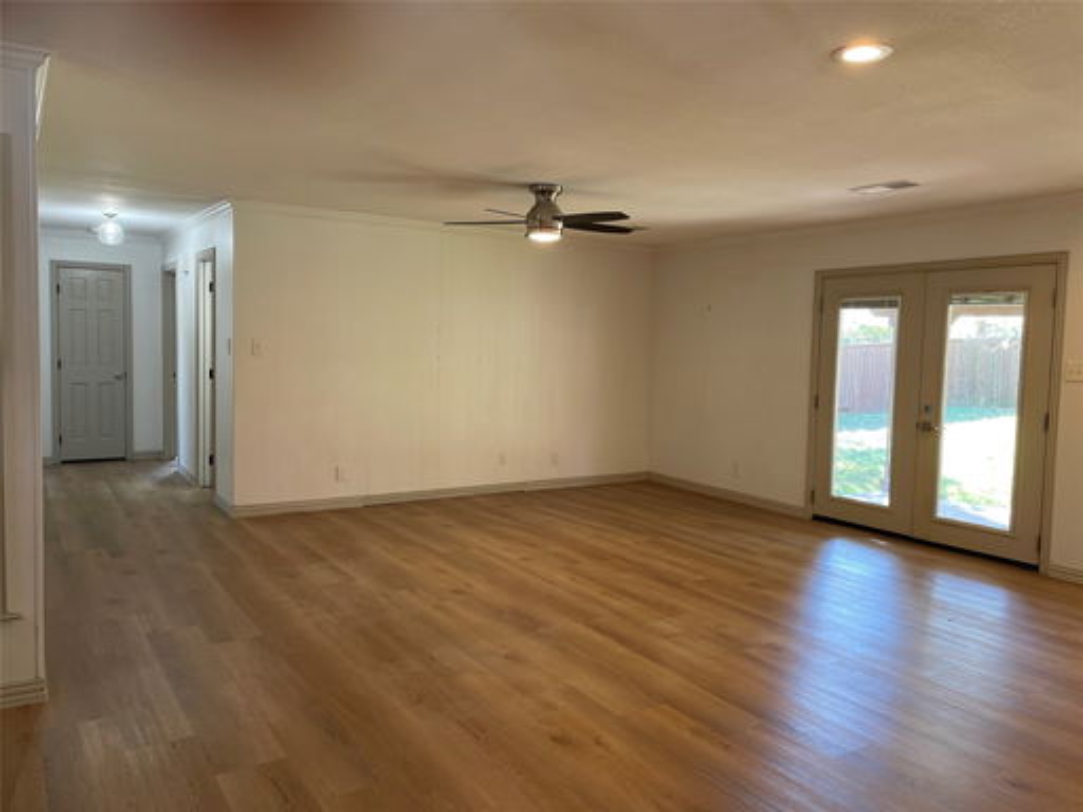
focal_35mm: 26
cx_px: 542
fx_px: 813
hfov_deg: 67.3
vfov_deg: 53.1
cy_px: 406
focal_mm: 4.2
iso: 80
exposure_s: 1/60
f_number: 1.6
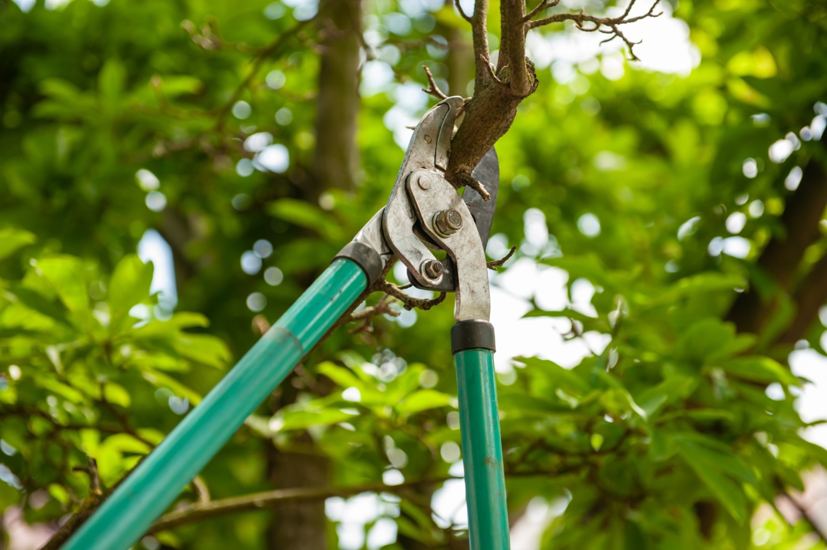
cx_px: 414
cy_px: 275
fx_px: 1607
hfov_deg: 28.9
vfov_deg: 19.4
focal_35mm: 70
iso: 200
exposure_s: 1/250
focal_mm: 70
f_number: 4
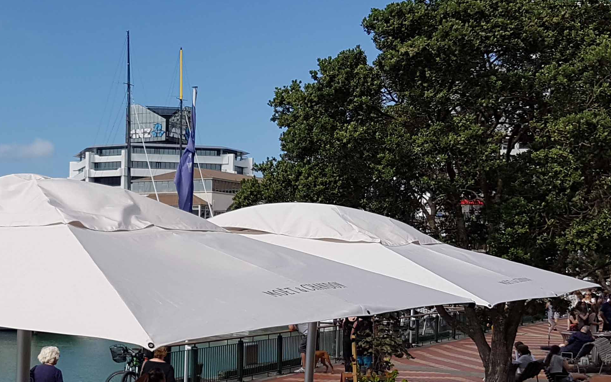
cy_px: 329
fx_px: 966
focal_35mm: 58
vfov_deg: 21.9
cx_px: 73
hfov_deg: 33.5
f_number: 1.7
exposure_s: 1/3584
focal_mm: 4.2
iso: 40
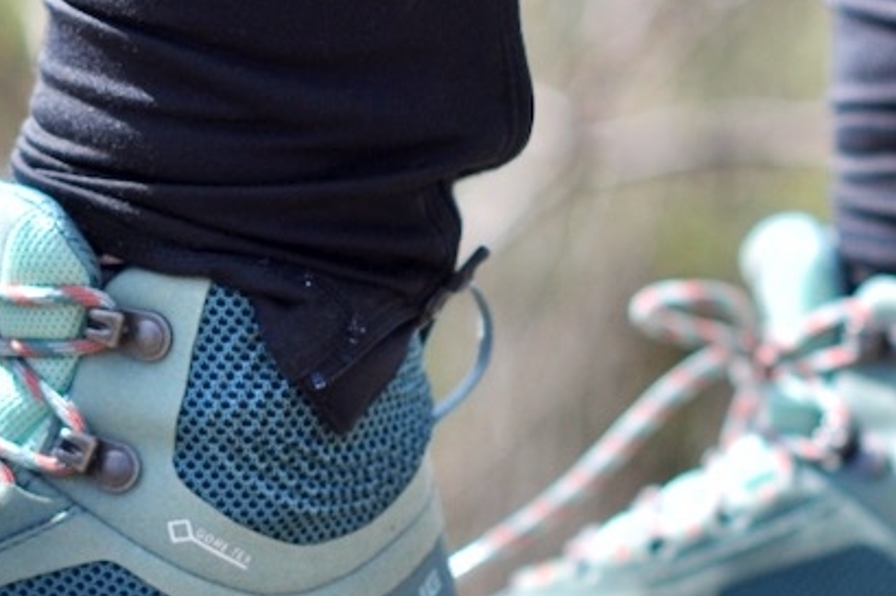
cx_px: 74
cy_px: 309
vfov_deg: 5.9
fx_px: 5821
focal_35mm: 234
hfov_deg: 8.8
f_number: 2.5
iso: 200
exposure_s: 1/4000
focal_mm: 50
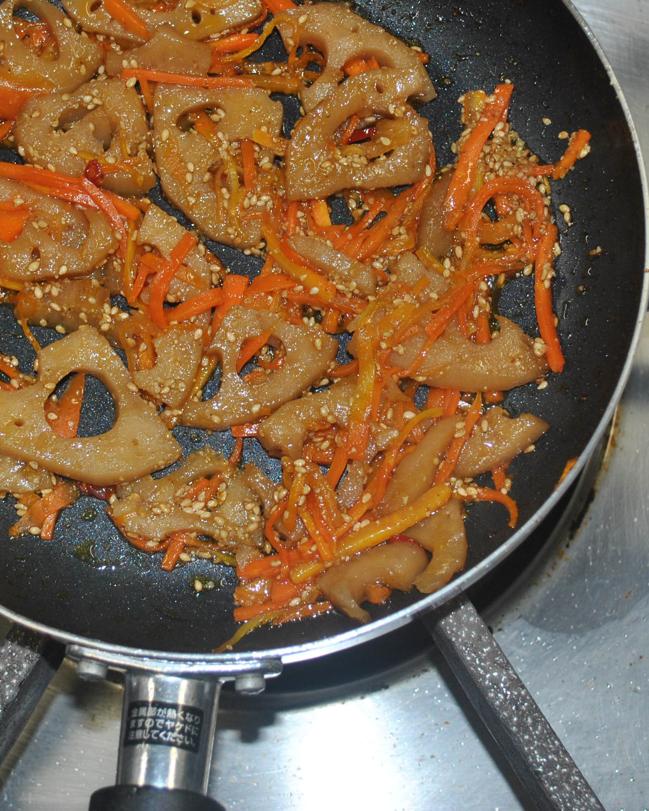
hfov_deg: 15.1
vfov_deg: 18.8
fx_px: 2449
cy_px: 284
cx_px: 240
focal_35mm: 102
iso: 400
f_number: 5
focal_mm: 36
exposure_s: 1/30
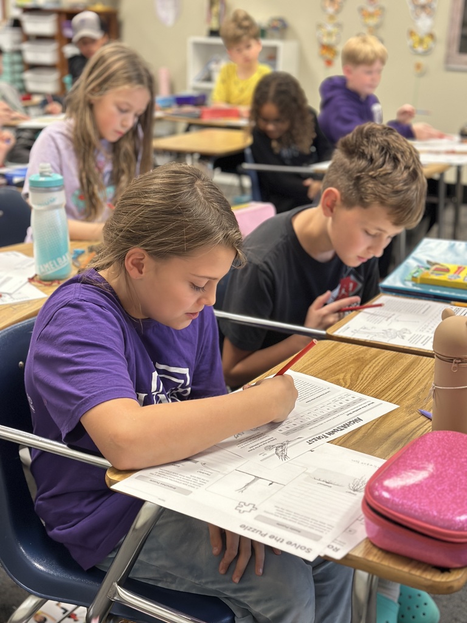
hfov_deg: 30.3
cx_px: 234
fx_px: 863
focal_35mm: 48
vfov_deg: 39.7
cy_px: 312
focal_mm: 6.86
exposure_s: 1/60
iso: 250
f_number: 1.78
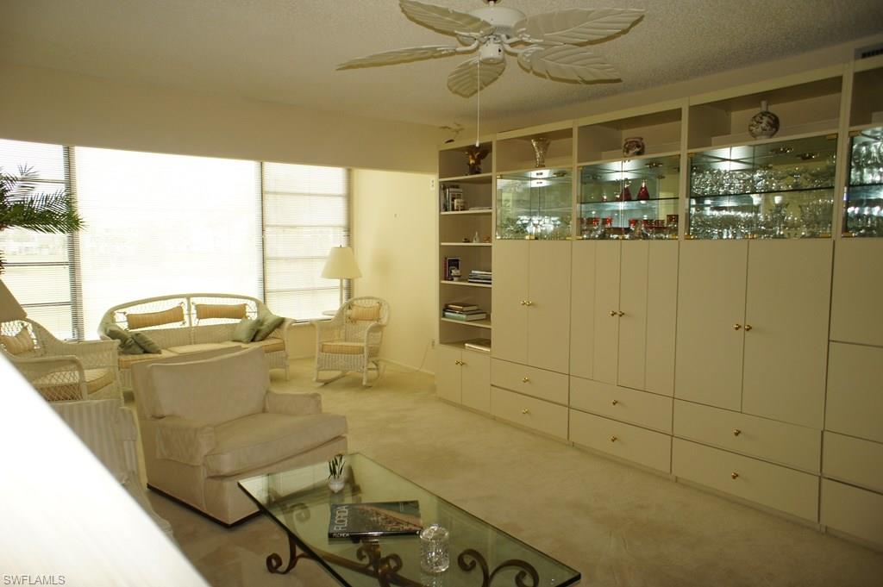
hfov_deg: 73.8
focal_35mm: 24
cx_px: 442
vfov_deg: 53.1
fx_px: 588
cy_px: 294
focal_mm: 16
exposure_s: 1/60
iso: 200
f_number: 4
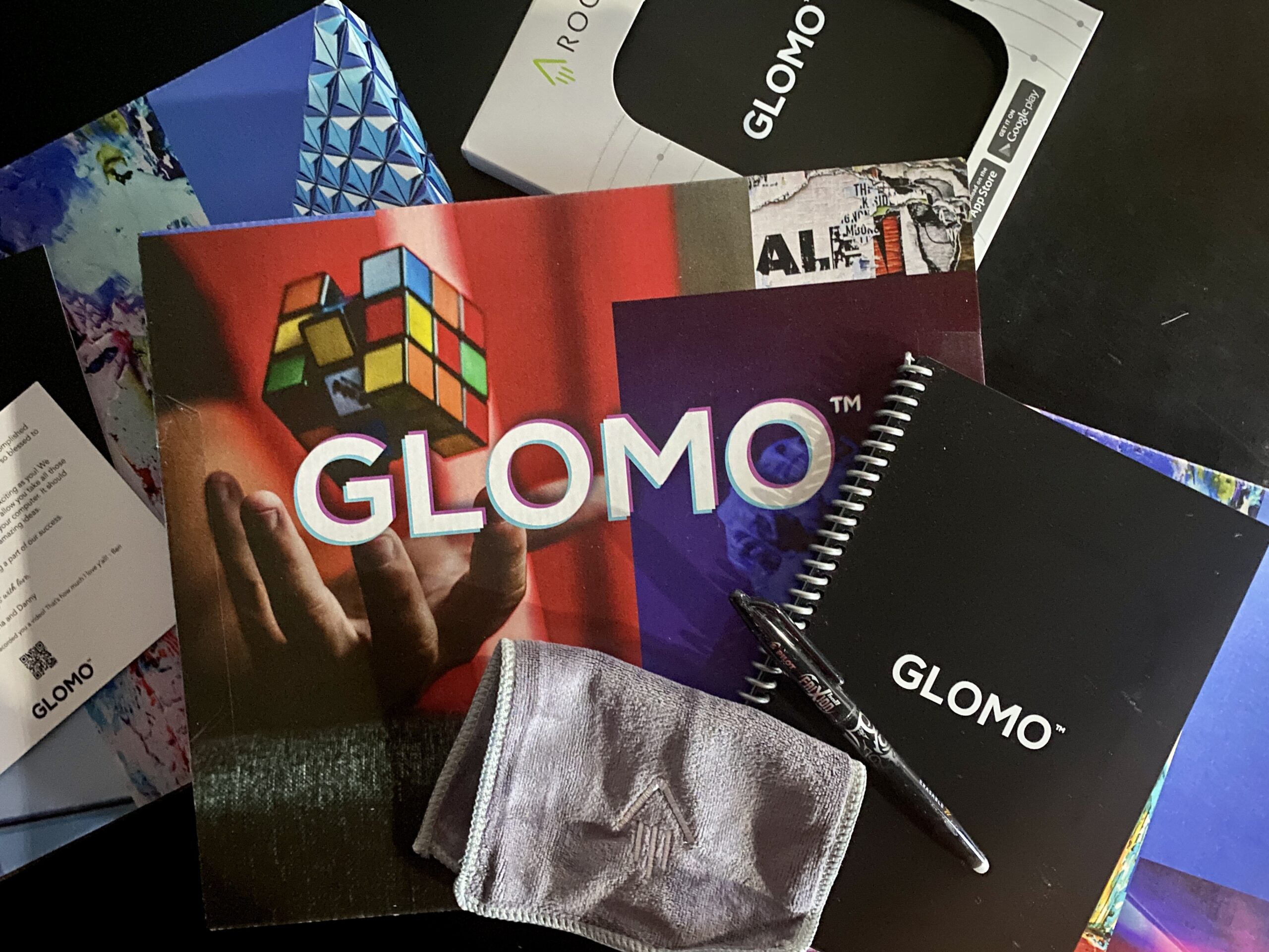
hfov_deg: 67.3
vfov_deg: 53.1
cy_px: 476
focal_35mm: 26
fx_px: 953
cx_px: 634
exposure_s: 1/4
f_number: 1.8
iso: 500
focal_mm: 4.25
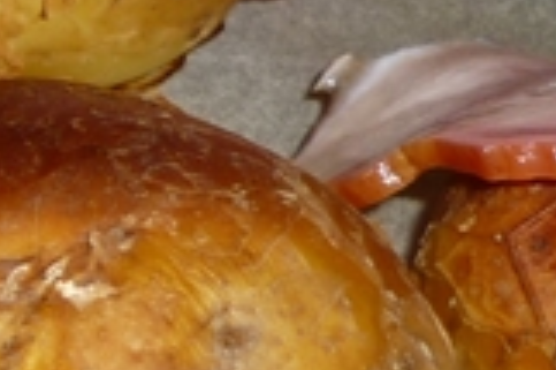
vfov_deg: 6.5
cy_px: 76
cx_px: -553
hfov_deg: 9.1
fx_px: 3271
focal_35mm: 212
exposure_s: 1/30
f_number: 3
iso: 100
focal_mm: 6.8
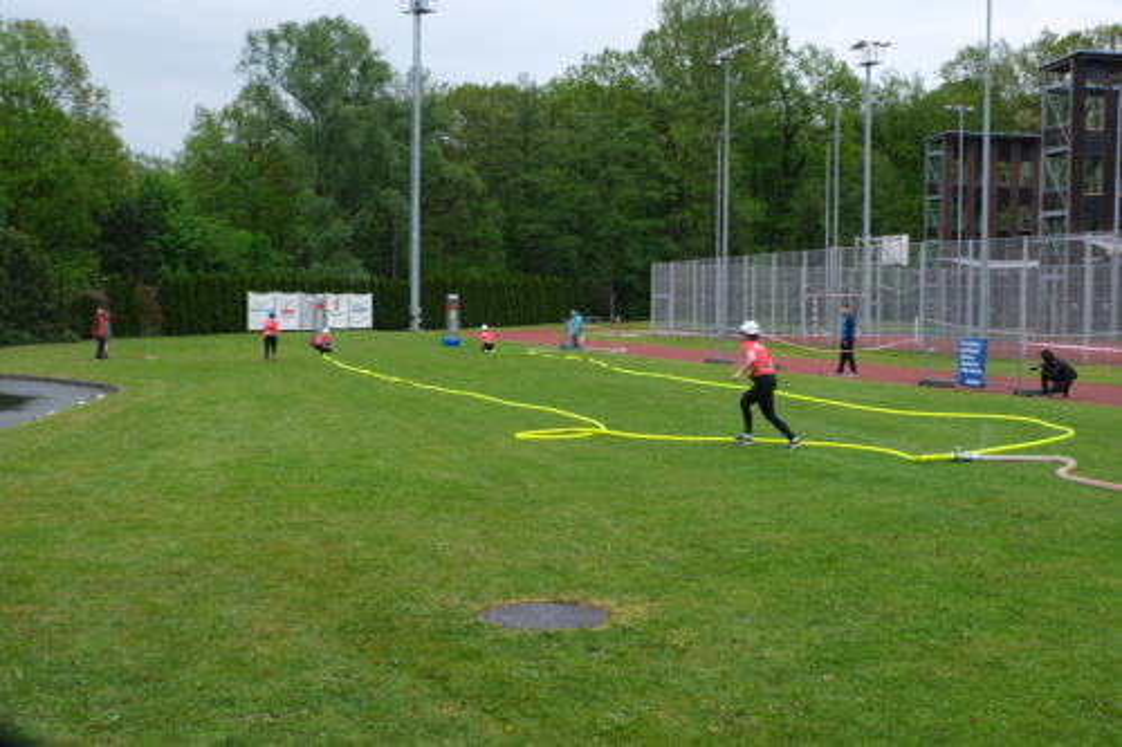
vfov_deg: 30.5
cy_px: 374
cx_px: 561
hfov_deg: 44.5
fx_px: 1371
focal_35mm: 44
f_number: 16
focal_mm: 29.3
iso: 800
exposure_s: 1/140
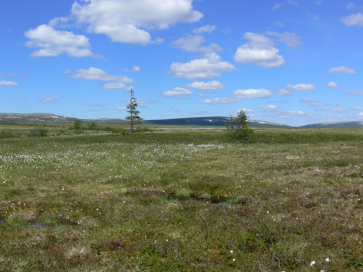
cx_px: 182
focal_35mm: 35
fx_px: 367
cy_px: 136
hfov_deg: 52.6
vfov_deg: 40.7
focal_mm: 7.4
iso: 80
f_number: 5.6
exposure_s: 1/400
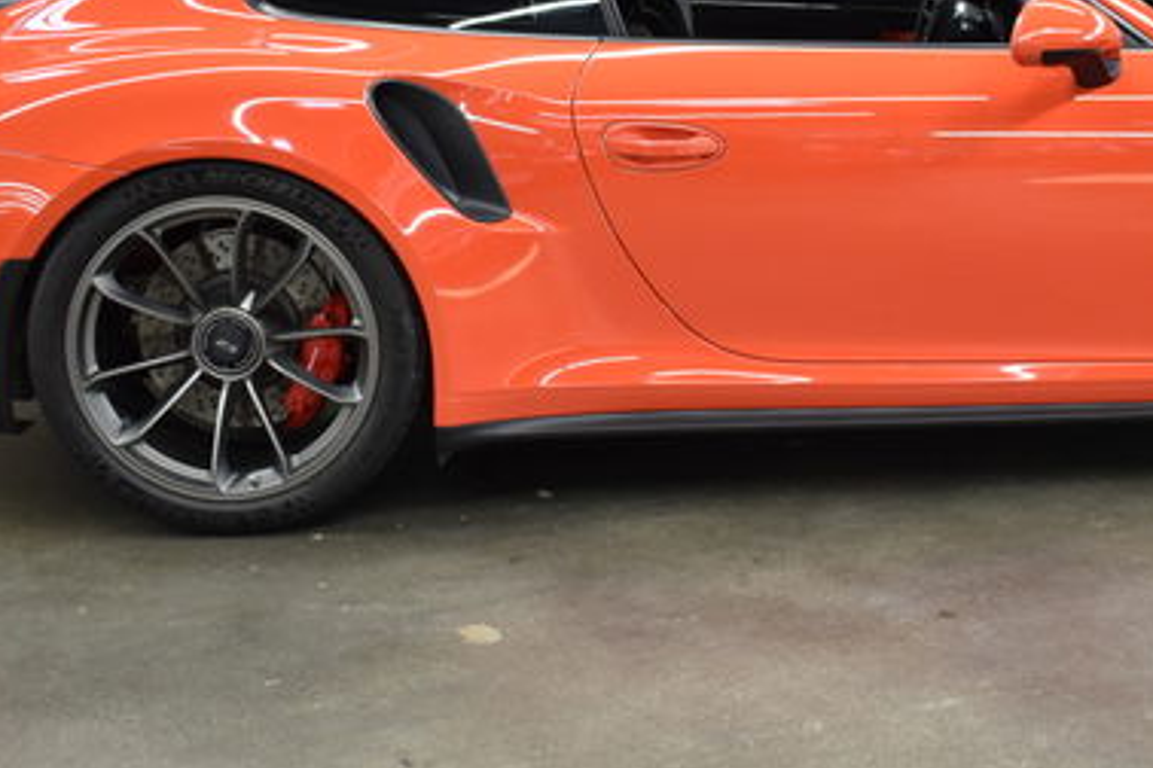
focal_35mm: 67
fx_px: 2146
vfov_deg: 20.2
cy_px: 207
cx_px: 802
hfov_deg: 29.8
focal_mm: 22
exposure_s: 1/40
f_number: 3.8
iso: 450
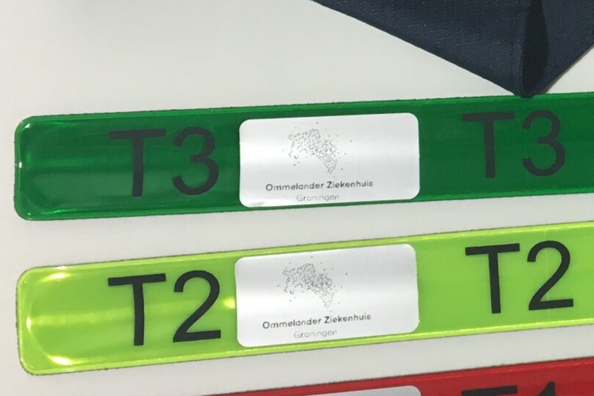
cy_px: 22
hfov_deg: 20.5
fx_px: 1567
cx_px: 650
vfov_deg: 14.2
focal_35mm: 95
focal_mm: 4.15
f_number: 2.2
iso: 50
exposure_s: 1/33
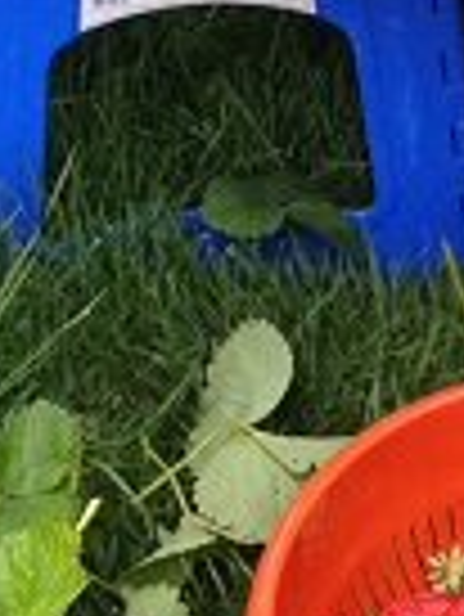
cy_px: -83
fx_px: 2980
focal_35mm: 167
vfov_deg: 11.6
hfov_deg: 8.6
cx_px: 829
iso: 50
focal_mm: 4.28
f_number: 2.4
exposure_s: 1/198
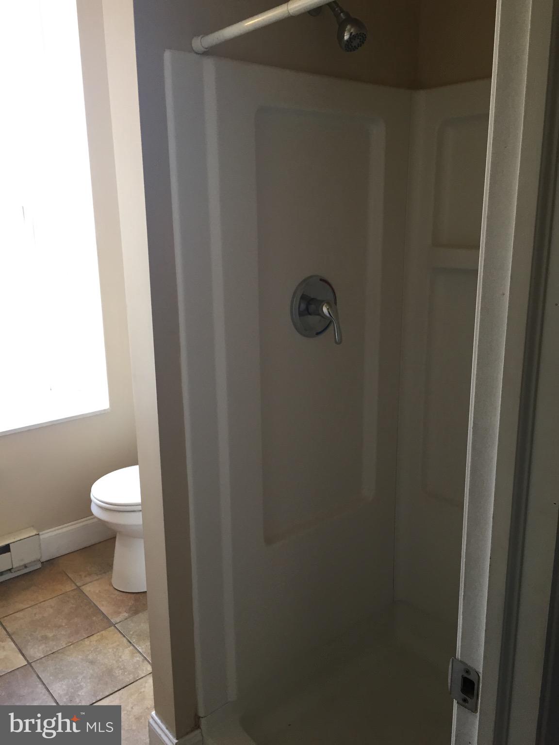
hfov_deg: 48.2
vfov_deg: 61.7
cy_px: 372
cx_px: 280
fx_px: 624
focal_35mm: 29
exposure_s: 1/30
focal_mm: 4.15
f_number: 2.2
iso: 32
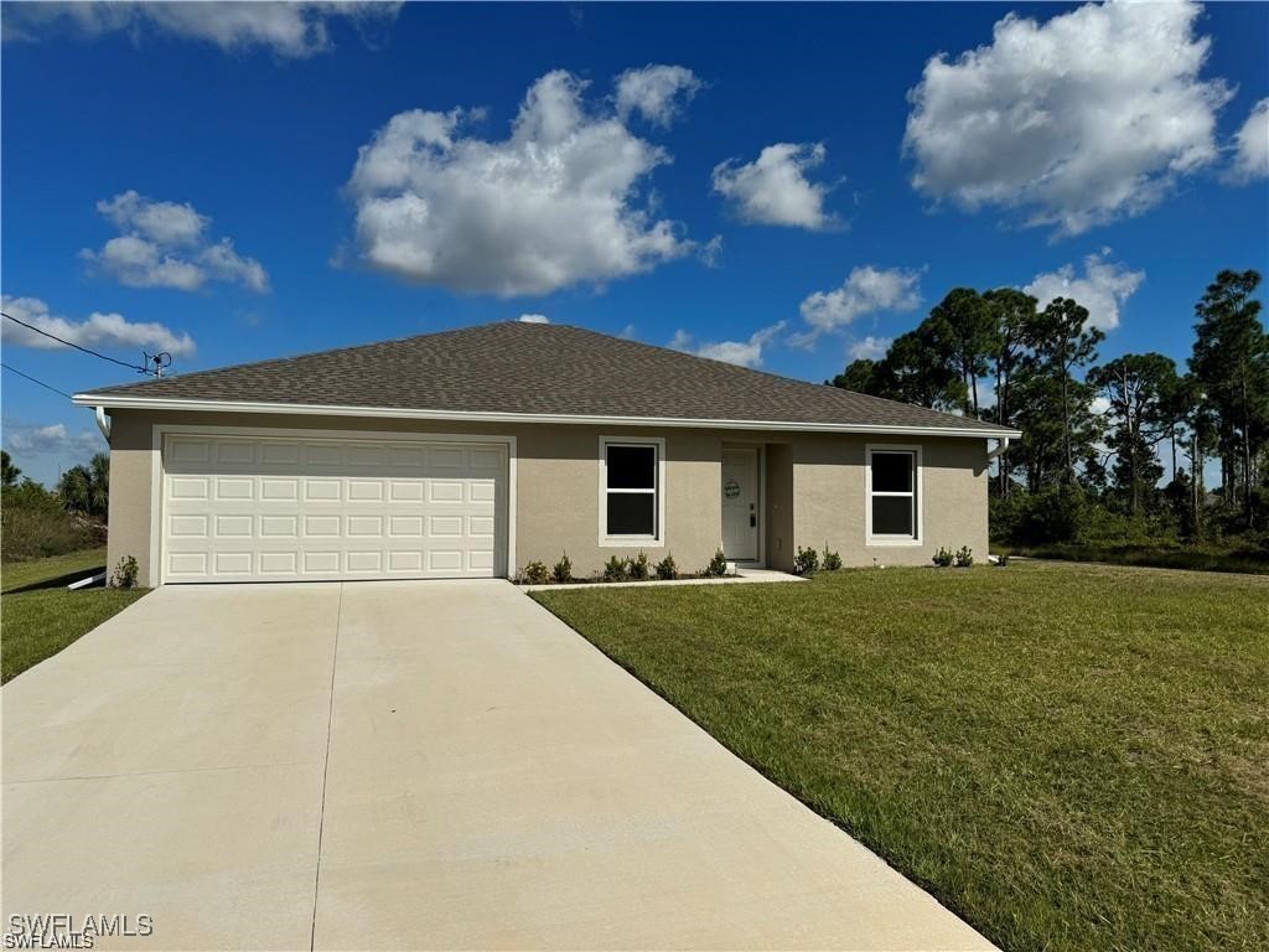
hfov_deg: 71.6
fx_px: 880
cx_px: 634
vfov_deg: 56.8
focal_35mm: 24
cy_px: 476
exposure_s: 1/15152
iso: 80
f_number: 1.78
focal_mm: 6.86
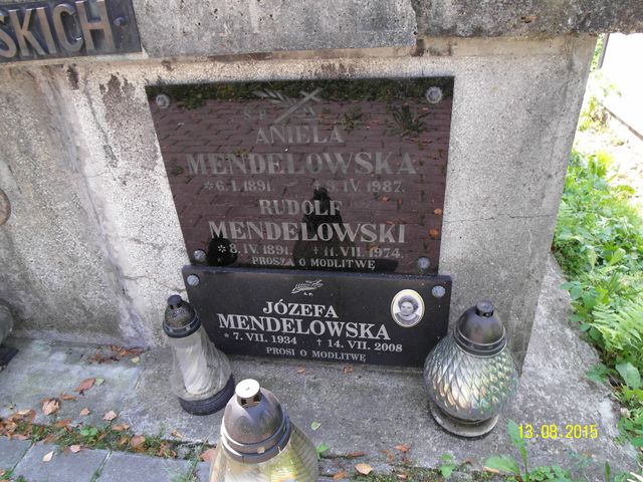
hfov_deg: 71.6
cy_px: 241
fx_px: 446
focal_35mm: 24
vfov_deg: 56.8
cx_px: 322
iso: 100
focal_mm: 5.2
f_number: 3.4
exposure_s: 1/90
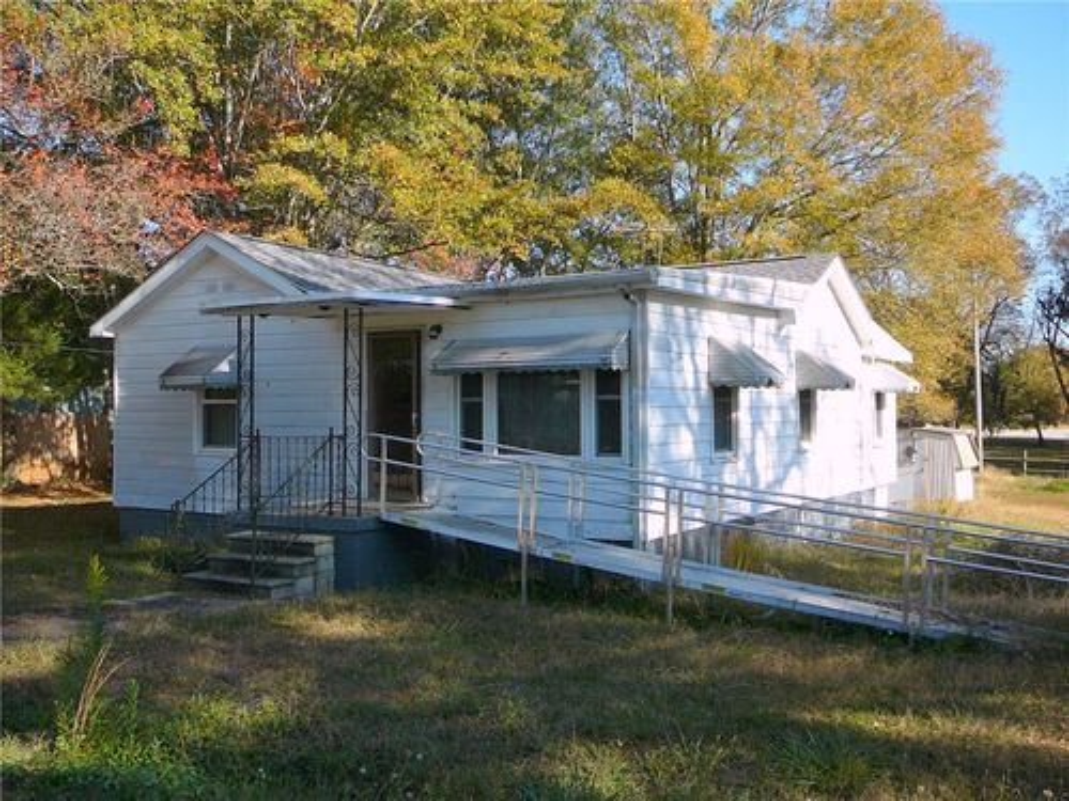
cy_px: 400
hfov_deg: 52.6
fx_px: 1081
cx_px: 534
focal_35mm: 35
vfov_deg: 40.7
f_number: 2.8
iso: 80
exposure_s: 1/500
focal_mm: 5.2
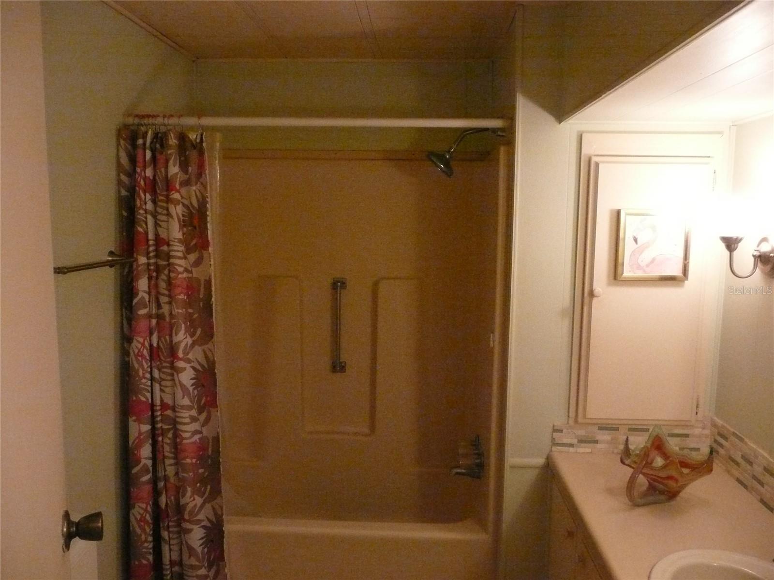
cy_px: 290
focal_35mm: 28
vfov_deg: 49.7
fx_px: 626
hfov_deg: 63.4
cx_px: 387
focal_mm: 4.6
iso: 800
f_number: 3.3
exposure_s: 1/80
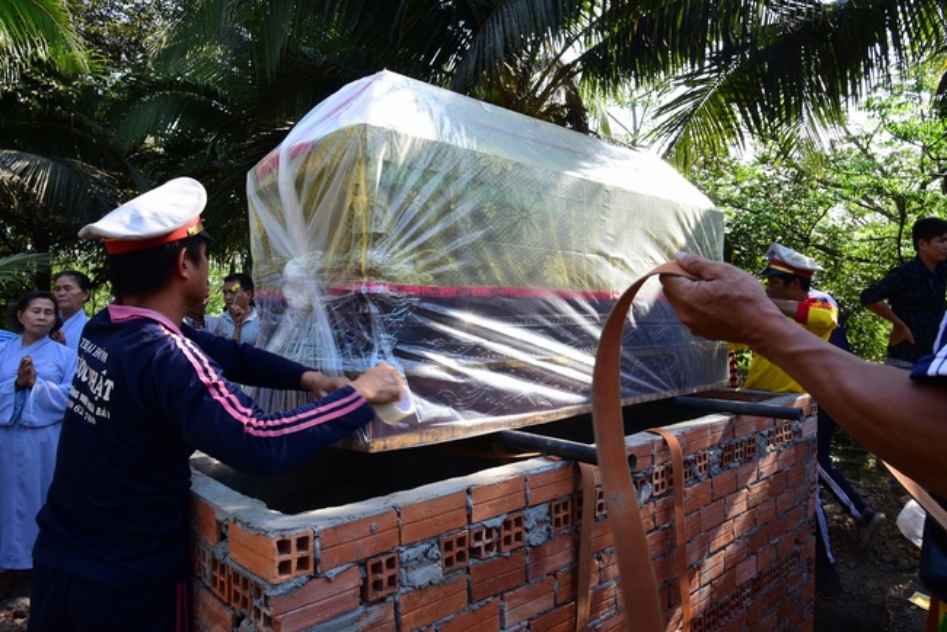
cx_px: 474
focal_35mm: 24
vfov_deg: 53.2
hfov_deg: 73.7
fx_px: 632
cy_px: 316
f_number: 13
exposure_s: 1/100
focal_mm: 24
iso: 640
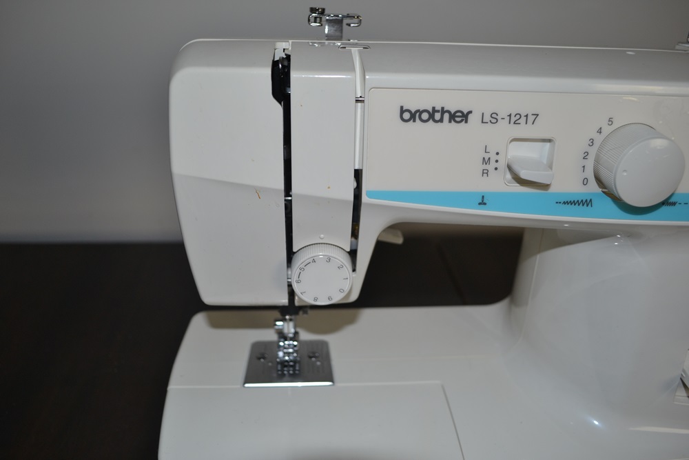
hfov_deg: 61.9
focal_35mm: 30
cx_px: 344
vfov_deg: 43.6
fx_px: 574
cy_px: 230
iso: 140
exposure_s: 1/60
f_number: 3.8
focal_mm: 20
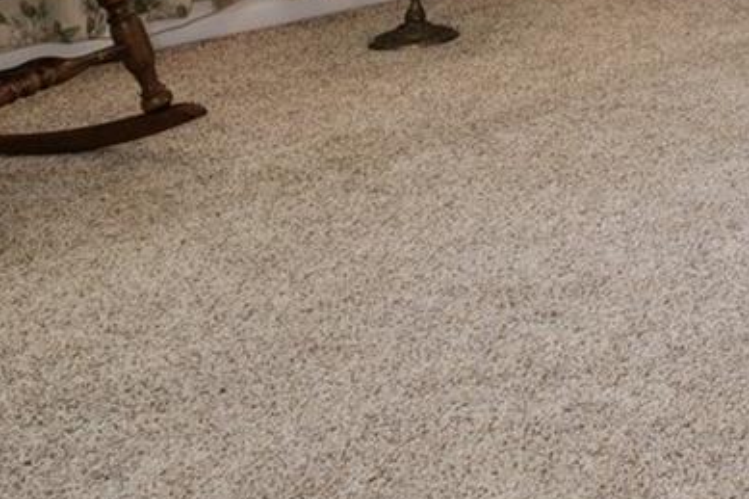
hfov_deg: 21.7
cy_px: -389
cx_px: 1244
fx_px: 1456
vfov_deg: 16.4
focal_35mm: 70
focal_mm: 17
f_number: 8
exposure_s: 4
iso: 320
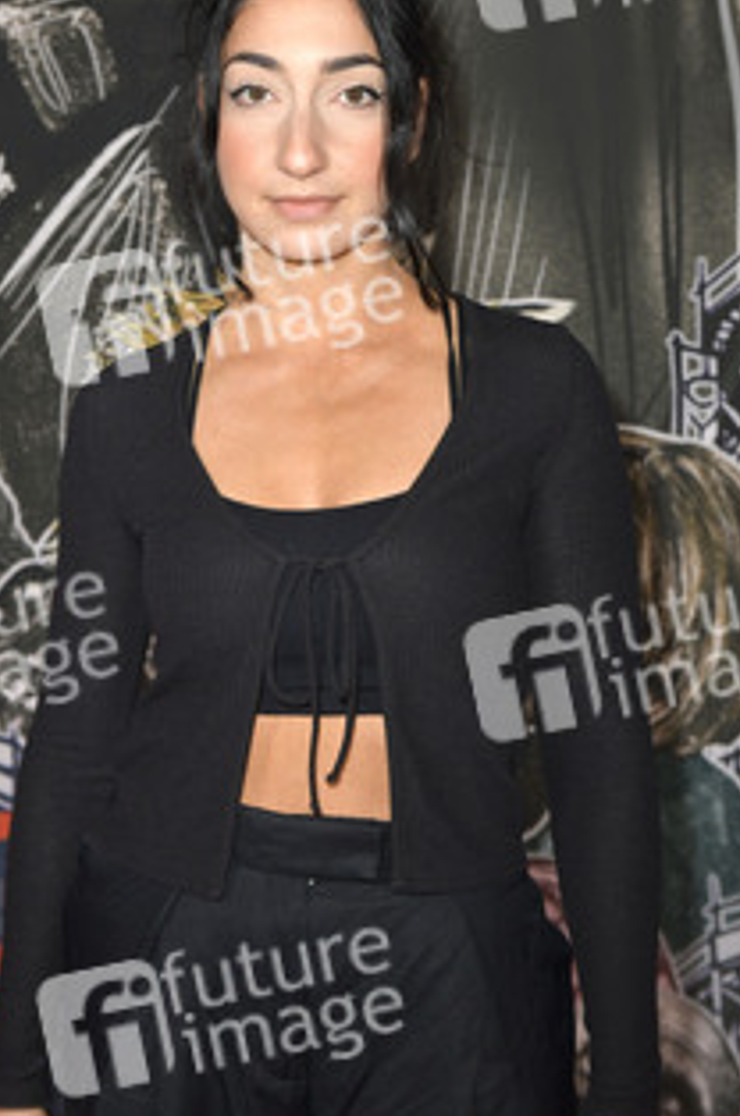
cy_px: 480
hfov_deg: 18.3
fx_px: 2292
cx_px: 324
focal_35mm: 74
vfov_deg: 27.4
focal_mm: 58
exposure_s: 1/200
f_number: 5.6
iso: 800
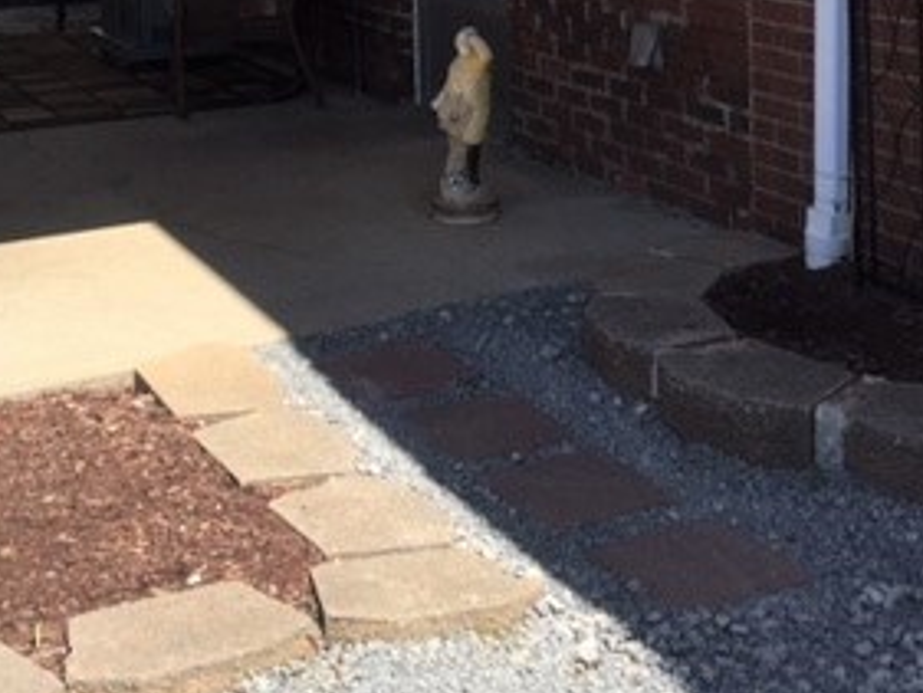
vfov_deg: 21.2
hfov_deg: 29.3
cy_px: -69
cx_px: 345
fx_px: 1761
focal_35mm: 66
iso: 32
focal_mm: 4.15
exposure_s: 1/1319
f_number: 2.2
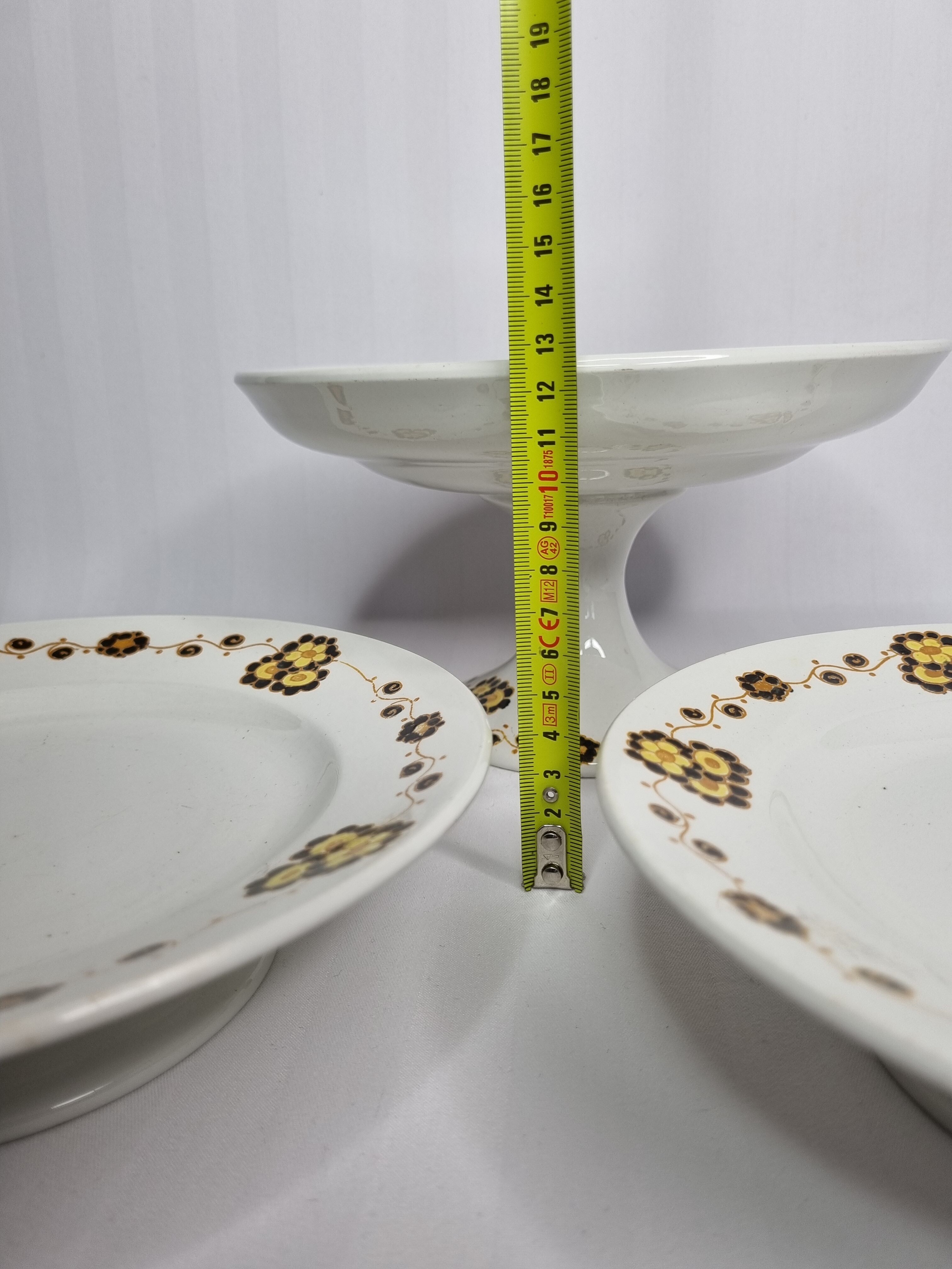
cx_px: 476
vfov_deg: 67.3
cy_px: 634
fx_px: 953
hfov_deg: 53.1
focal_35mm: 26
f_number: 1.8
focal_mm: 5.4
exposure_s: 1/183
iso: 50
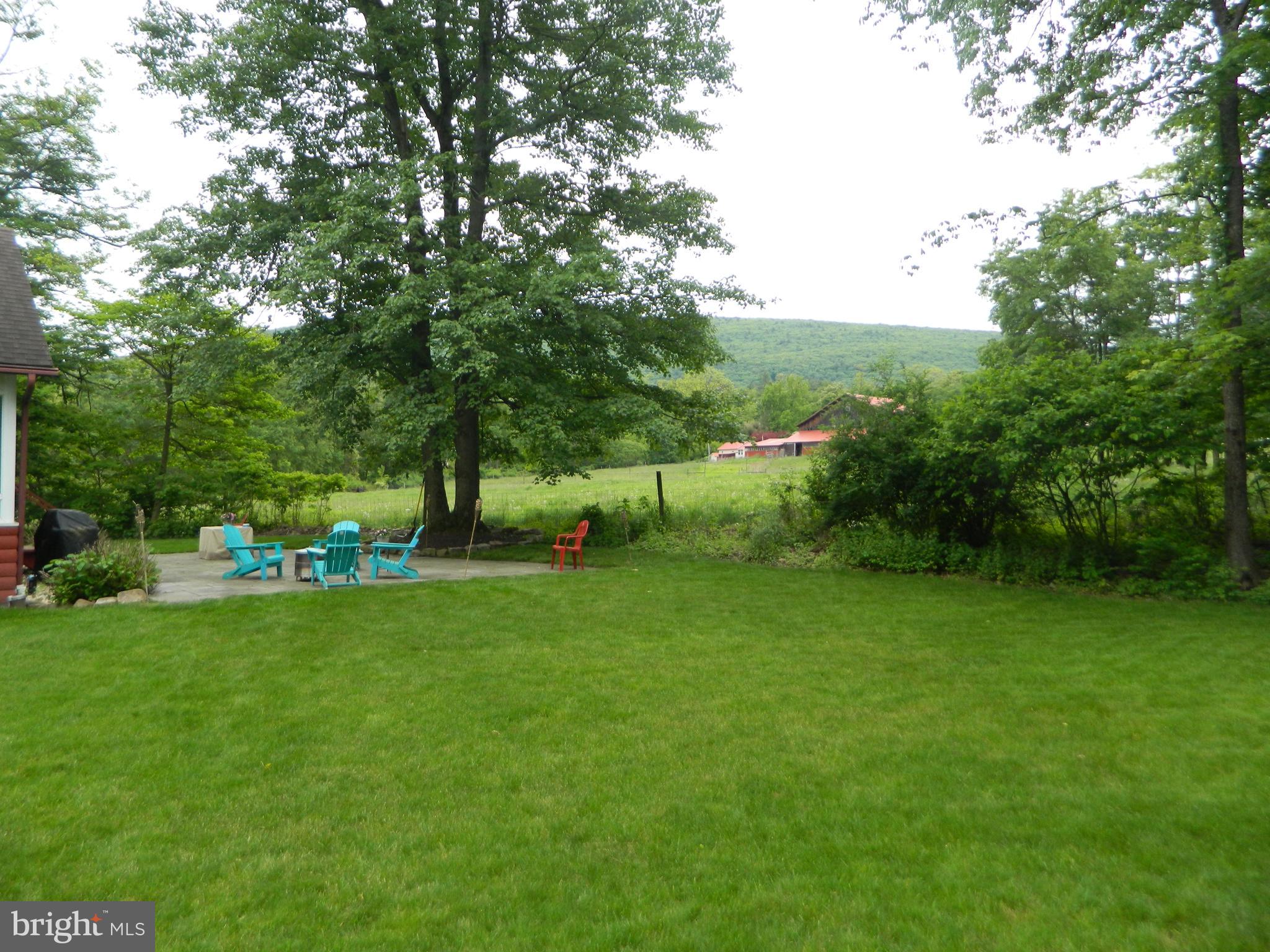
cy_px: 476
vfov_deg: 54.9
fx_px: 917
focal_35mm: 25
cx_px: 635
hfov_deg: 69.4
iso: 110
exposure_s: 1/100
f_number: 3.1
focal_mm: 4.5
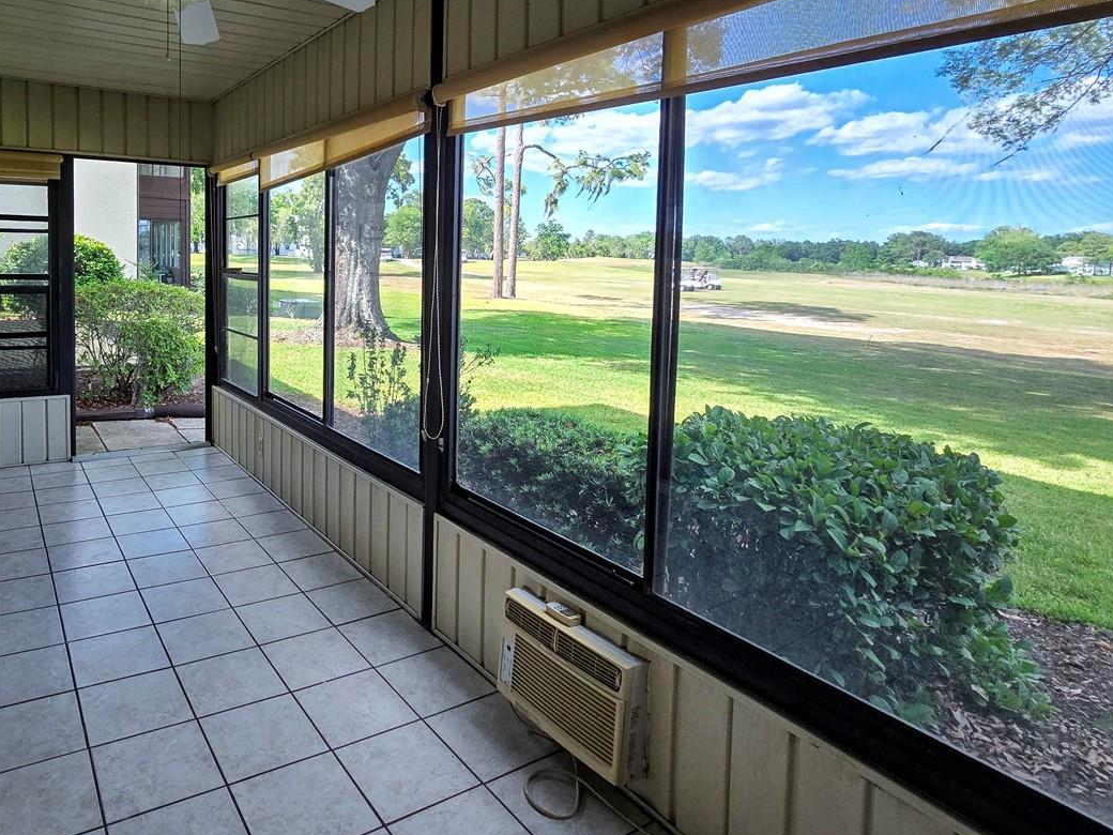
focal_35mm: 20
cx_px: 373
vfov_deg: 64.8
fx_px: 643
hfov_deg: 79.1
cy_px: 301
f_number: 2.2
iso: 50
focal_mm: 2.2
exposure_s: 1/438
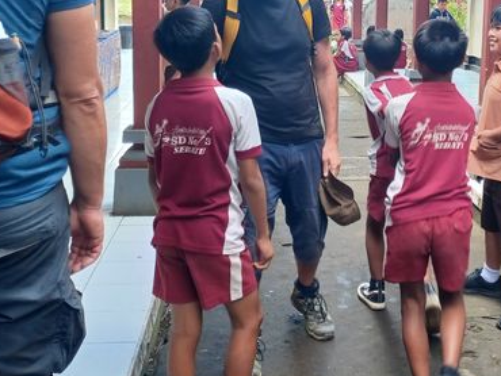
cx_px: 391
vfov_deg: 26.6
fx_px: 782
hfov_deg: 34.6
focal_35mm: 54
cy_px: 80
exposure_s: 1/50
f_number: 1.8
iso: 80
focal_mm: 4.6
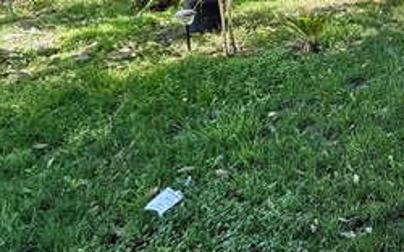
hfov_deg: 37.0
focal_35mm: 38
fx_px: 418
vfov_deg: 30.1
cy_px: -26
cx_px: 503
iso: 64
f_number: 2.2
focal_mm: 2.22
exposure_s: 1/123
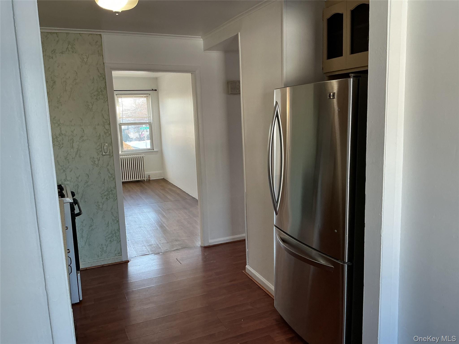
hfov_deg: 61.7
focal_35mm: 29
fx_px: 385
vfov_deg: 48.2
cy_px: 172
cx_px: 230
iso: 64
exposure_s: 1/120
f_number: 1.8
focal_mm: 3
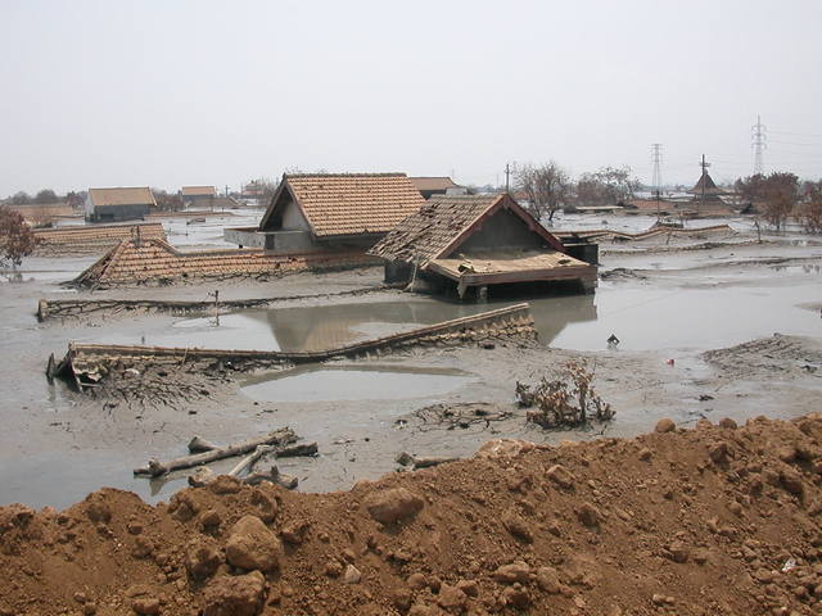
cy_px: 308
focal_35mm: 37
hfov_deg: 50.1
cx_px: 411
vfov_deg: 38.7
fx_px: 879
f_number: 4.5
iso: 100
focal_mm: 5.6
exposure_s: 1/790
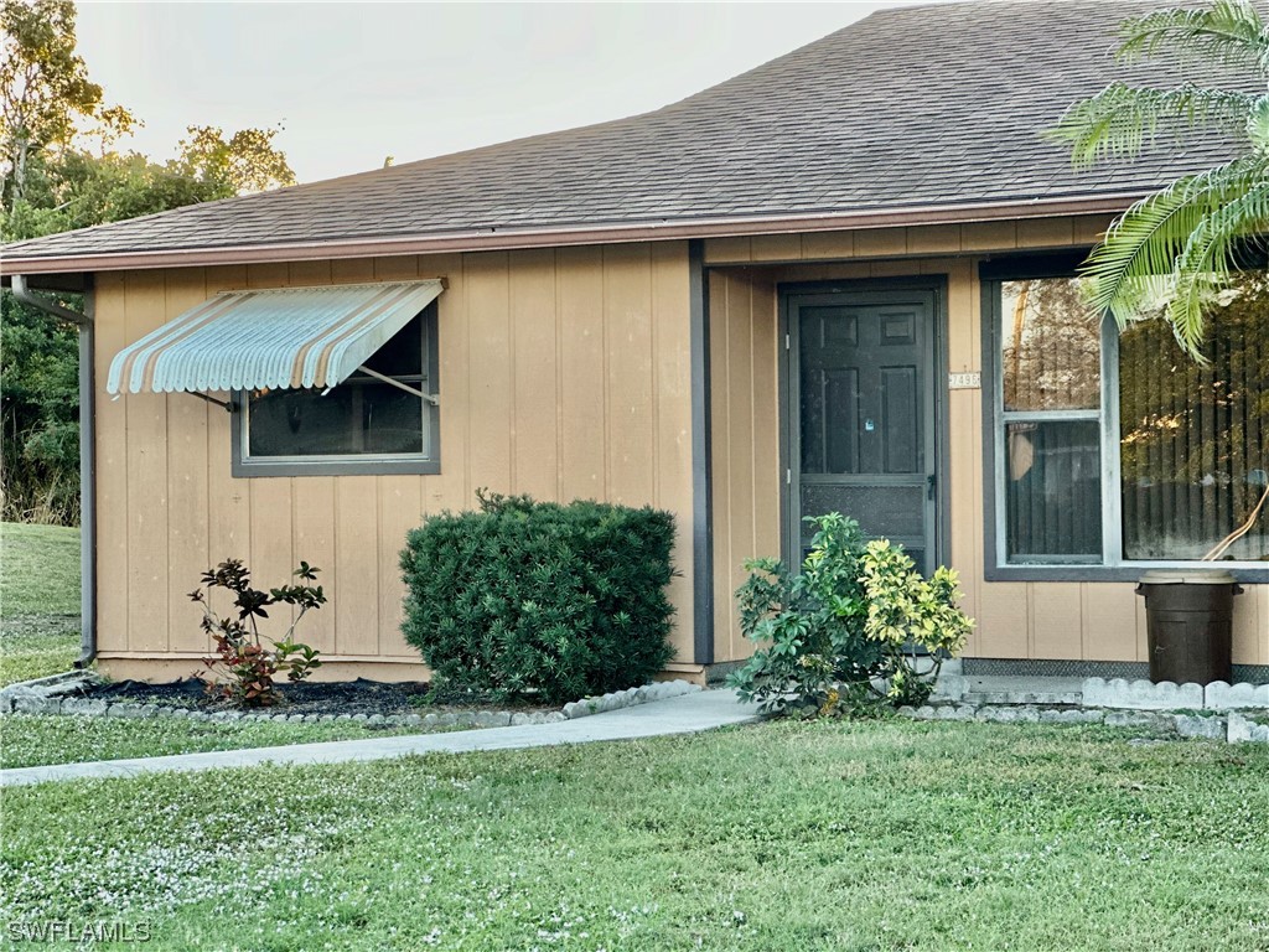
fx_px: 2823
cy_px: 476
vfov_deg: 19.1
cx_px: 634
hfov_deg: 25.3
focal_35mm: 77
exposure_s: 1/121
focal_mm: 9
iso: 160
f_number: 2.8
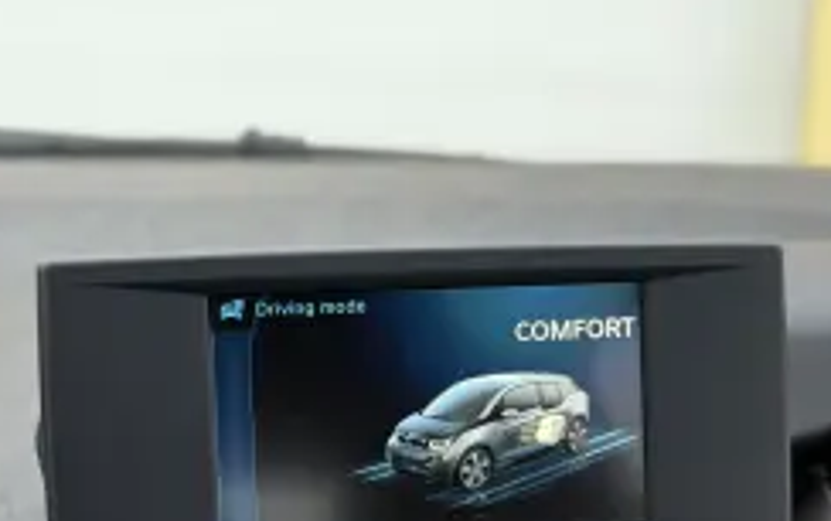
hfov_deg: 27.5
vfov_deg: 17.3
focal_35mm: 75
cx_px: 398
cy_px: 432
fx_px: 1700
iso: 100
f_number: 1.78
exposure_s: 1/100
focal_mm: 6.76
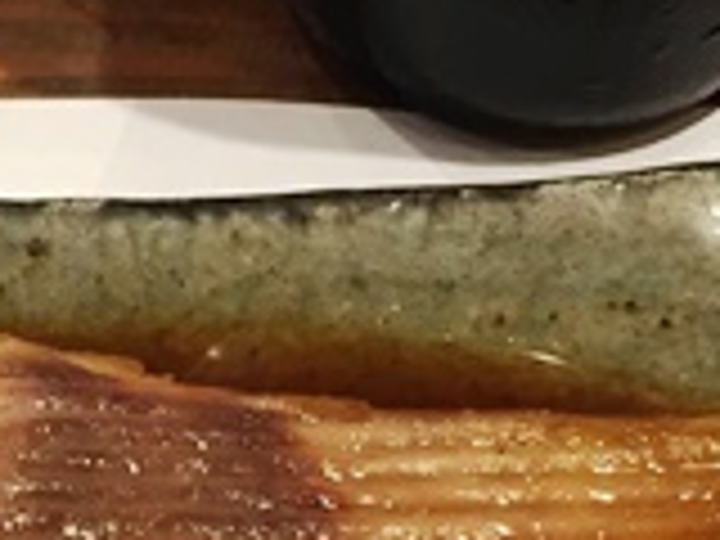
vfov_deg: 11.9
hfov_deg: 16.8
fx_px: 2413
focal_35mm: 116
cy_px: 940
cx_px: 81
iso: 100
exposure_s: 1/30
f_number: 2.2
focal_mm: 4.15
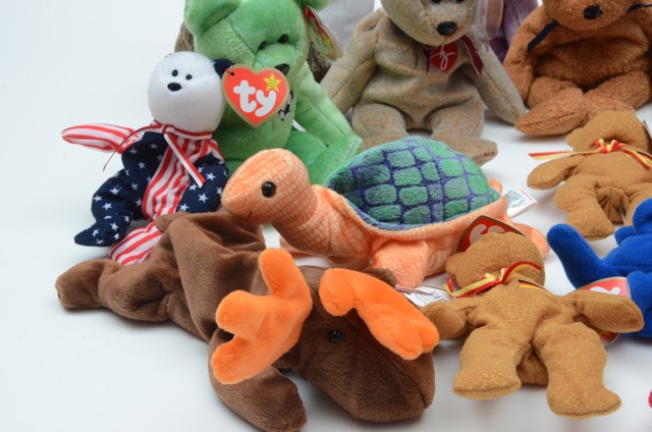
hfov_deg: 29.9
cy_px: 216
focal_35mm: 68
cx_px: 326
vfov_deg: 20.1
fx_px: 1220
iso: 320
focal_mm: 45
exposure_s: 1/60
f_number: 13
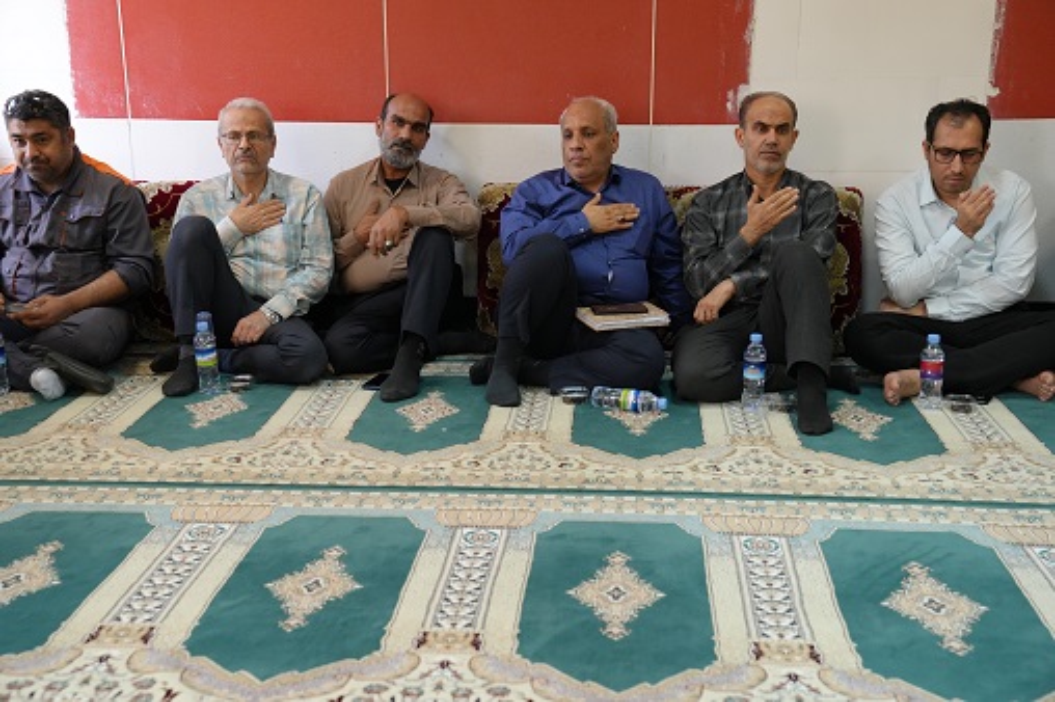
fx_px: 1376
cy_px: 351
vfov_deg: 28.6
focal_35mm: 47
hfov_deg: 41.9
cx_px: 528
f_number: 4
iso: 3200
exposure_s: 1/160
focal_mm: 47
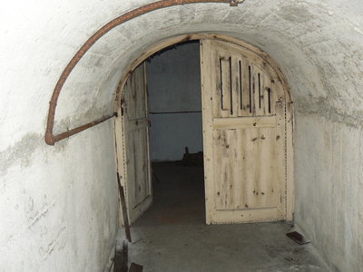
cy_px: 136
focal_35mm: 36
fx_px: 378
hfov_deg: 51.4
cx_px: 182
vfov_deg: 39.7
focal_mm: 6
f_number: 2.8
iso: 100
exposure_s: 1/30
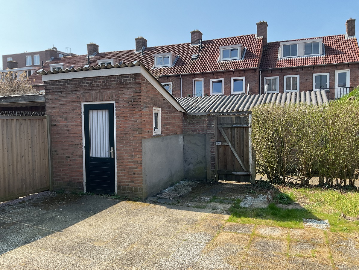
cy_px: 135
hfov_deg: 61.7
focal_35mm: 29
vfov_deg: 48.2
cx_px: 180
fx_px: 301
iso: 16
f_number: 1.8
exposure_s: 1/816
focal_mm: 3
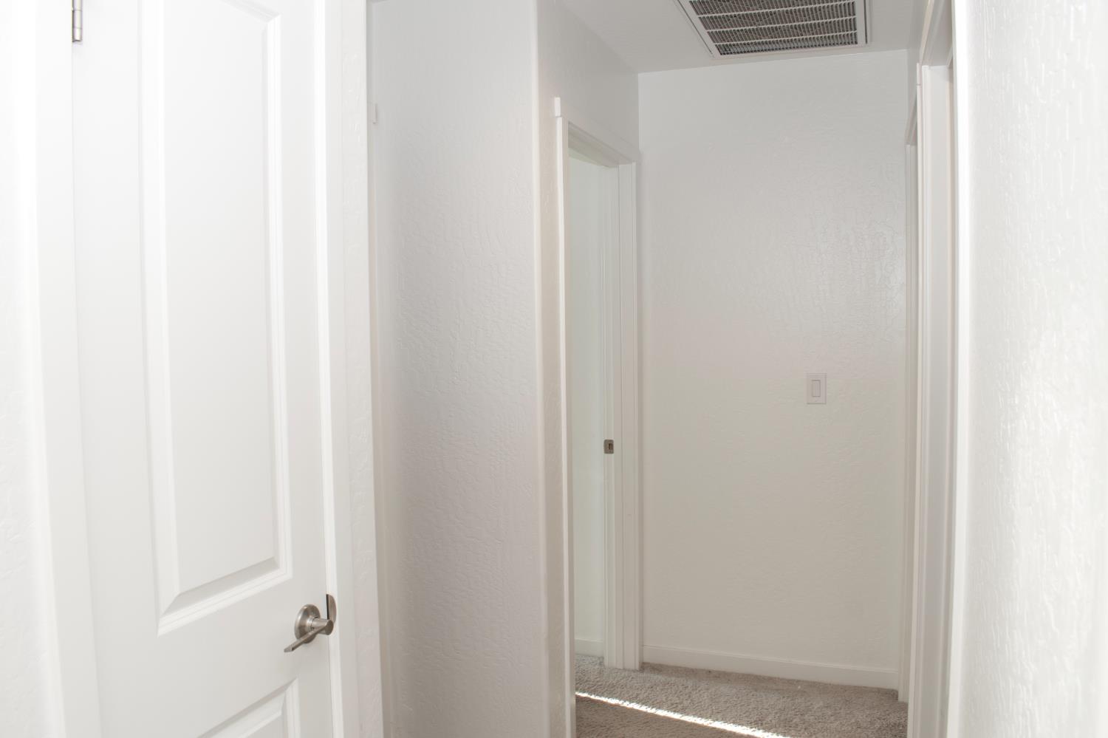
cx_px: 554
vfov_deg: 47.9
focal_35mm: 27
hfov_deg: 67.4
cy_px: 369
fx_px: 831
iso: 200
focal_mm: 18
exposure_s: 1/13
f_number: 10
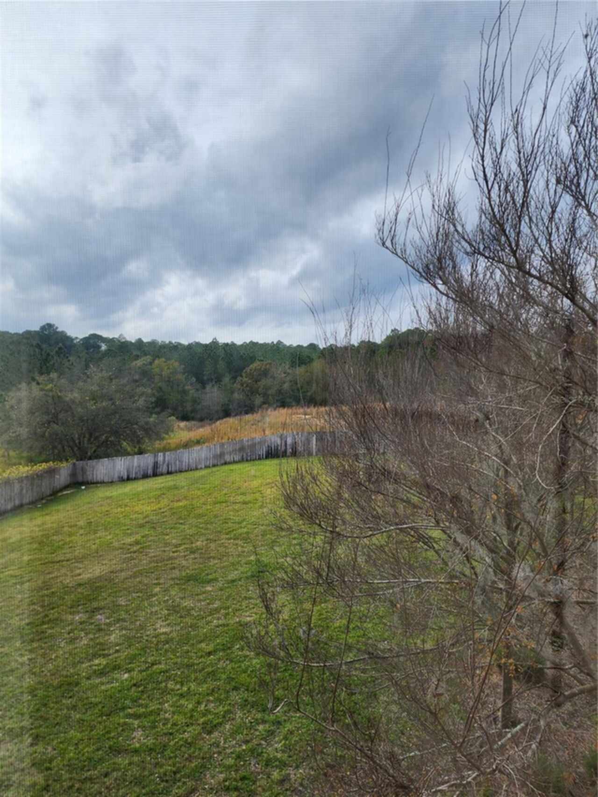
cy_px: 398
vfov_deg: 73.9
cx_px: 299
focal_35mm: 23
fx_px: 530
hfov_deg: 58.9
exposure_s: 1/624
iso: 12
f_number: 1.8
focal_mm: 6.4
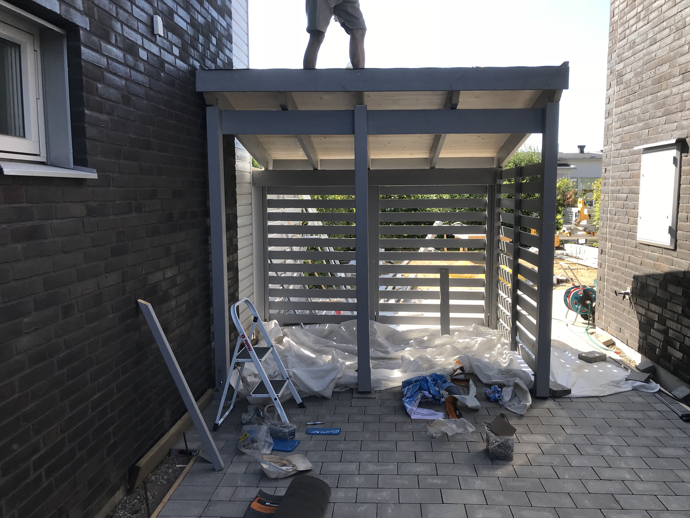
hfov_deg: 63.4
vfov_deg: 49.7
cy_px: 259
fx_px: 558
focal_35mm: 28
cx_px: 345
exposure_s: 1/622
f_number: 1.8
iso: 20
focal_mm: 3.99
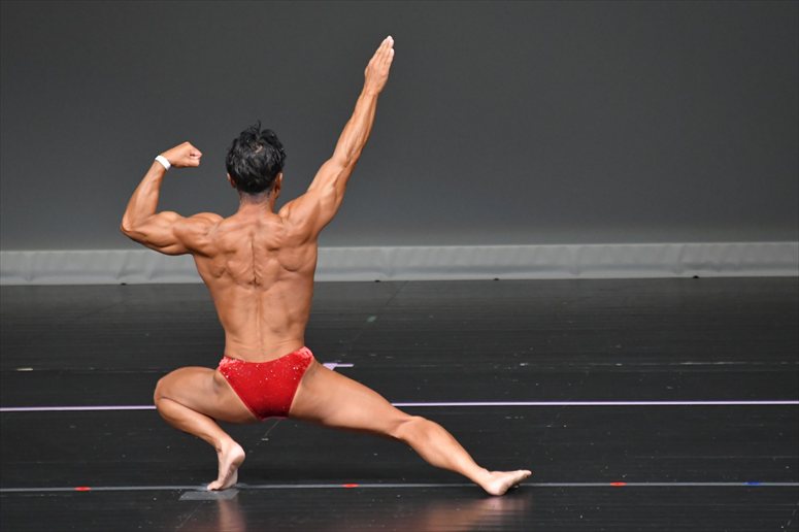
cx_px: 400
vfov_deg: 3.1
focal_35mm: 450
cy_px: 266
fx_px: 9983
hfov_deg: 4.6
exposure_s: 1/400
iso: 4000
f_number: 5.6
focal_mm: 300
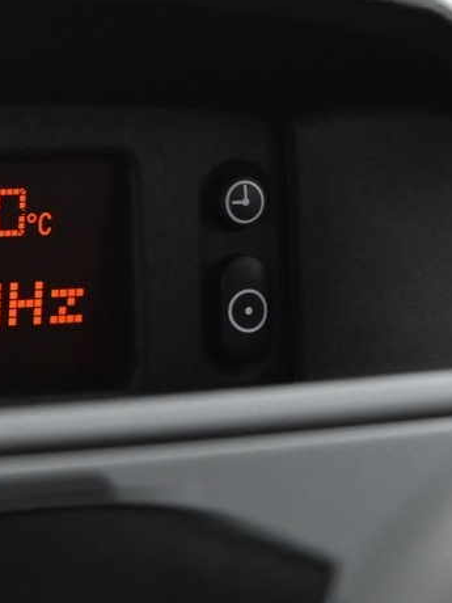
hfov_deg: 10.8
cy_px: 337
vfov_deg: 14.9
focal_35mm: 132
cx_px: -250
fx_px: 2298
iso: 5000
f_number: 5.3
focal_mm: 39
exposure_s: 1/60
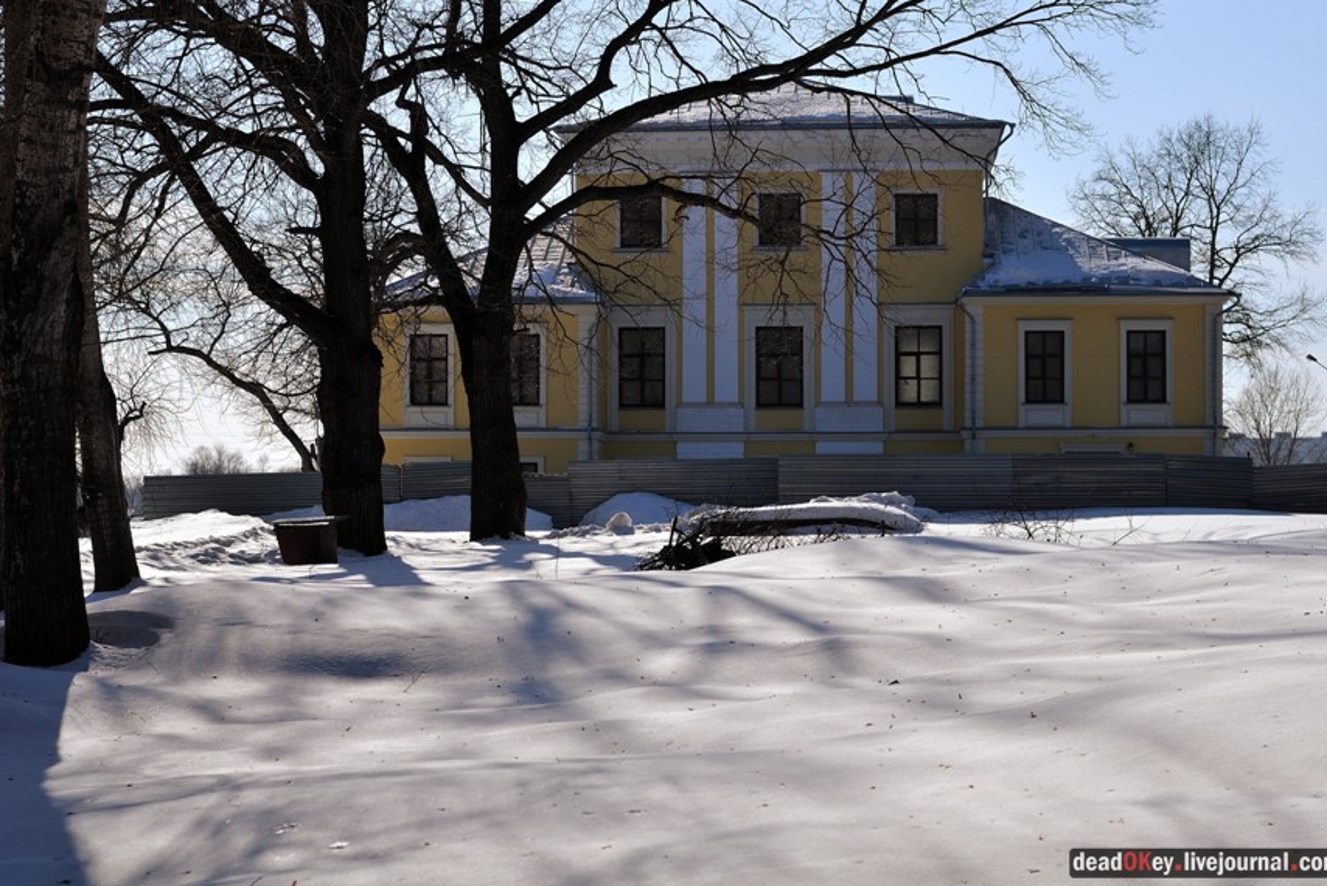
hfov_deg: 25.7
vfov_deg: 17.3
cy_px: 426
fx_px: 2913
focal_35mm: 79
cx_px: 660
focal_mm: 50
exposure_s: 1/3200
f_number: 4
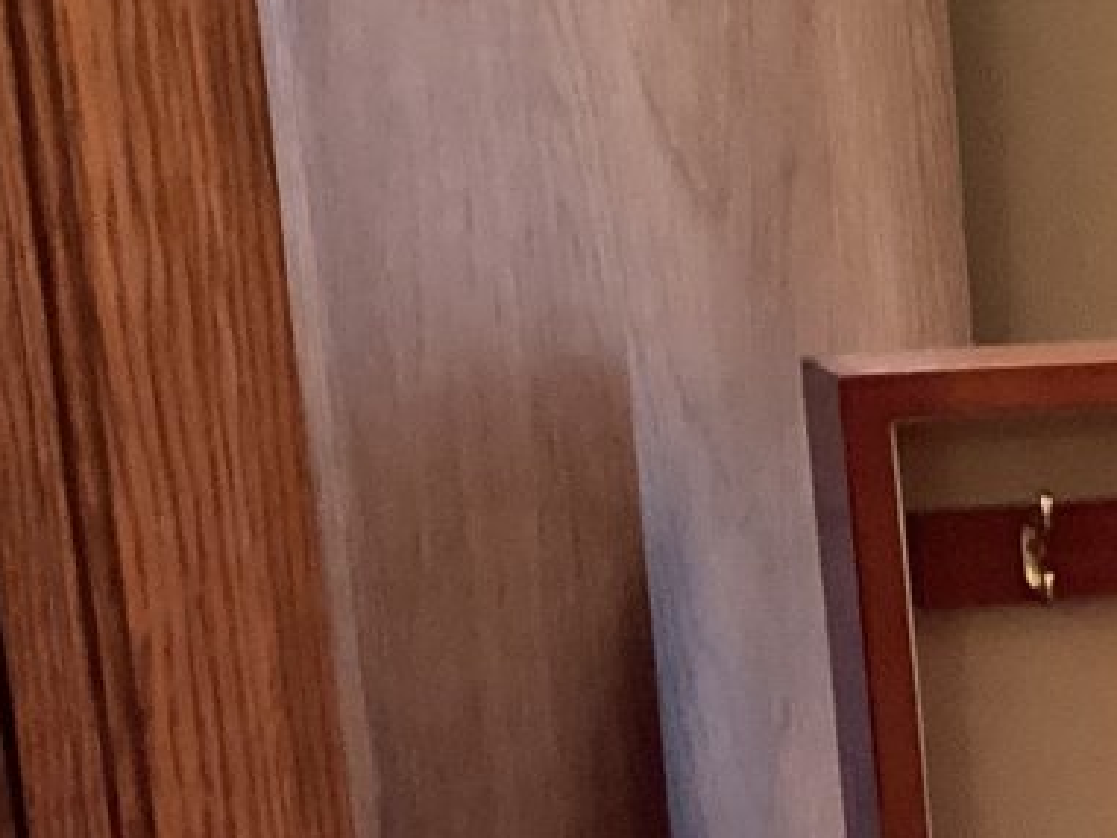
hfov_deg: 13.9
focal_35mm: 123
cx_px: 2118
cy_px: 960
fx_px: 3970
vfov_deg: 11.8
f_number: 2.4
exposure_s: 1/40
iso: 320
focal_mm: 3.3
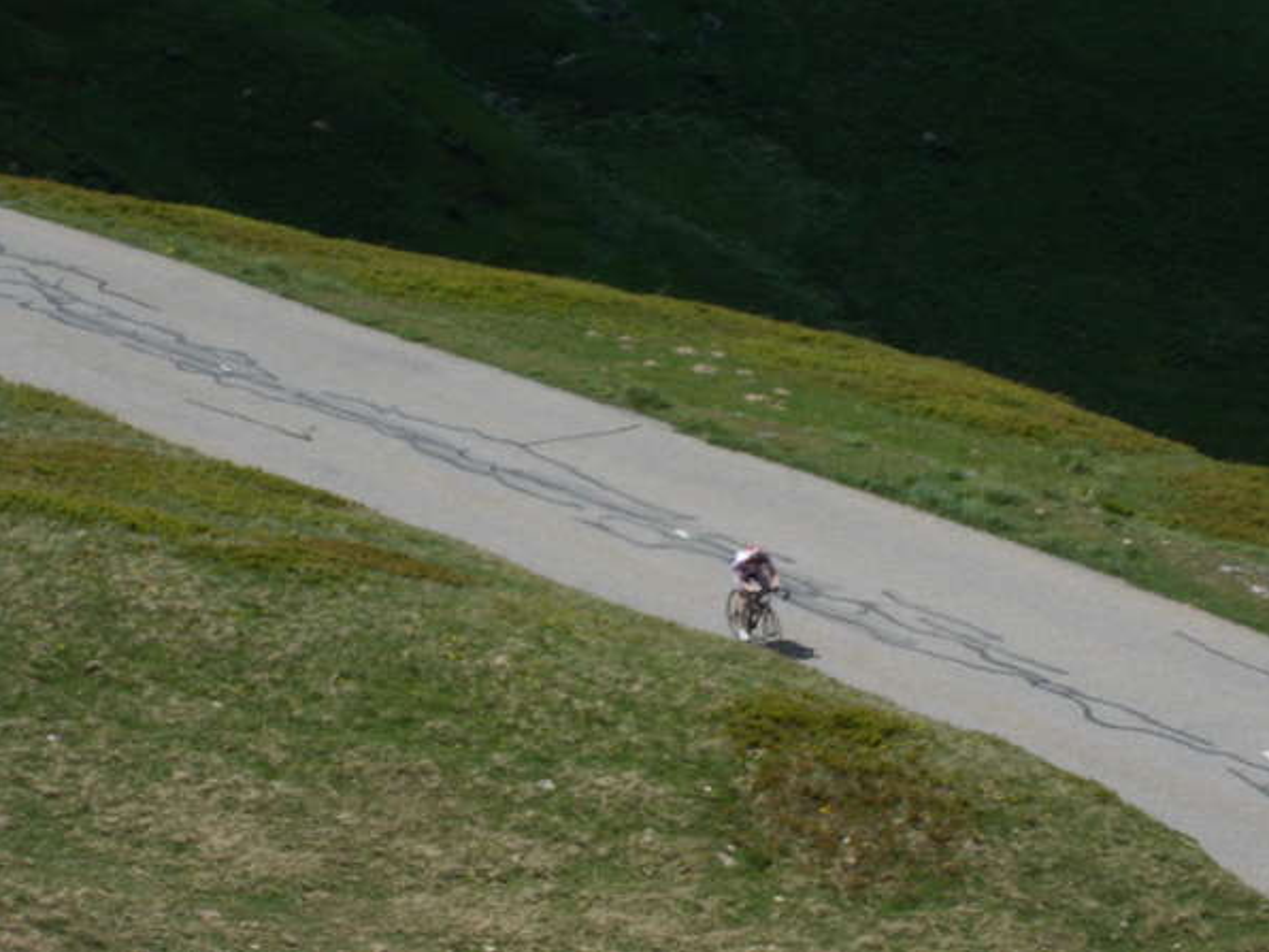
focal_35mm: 141
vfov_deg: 10.5
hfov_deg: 14.0
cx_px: 634
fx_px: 5169
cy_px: 475
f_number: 6.8
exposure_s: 1/500
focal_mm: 20
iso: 110
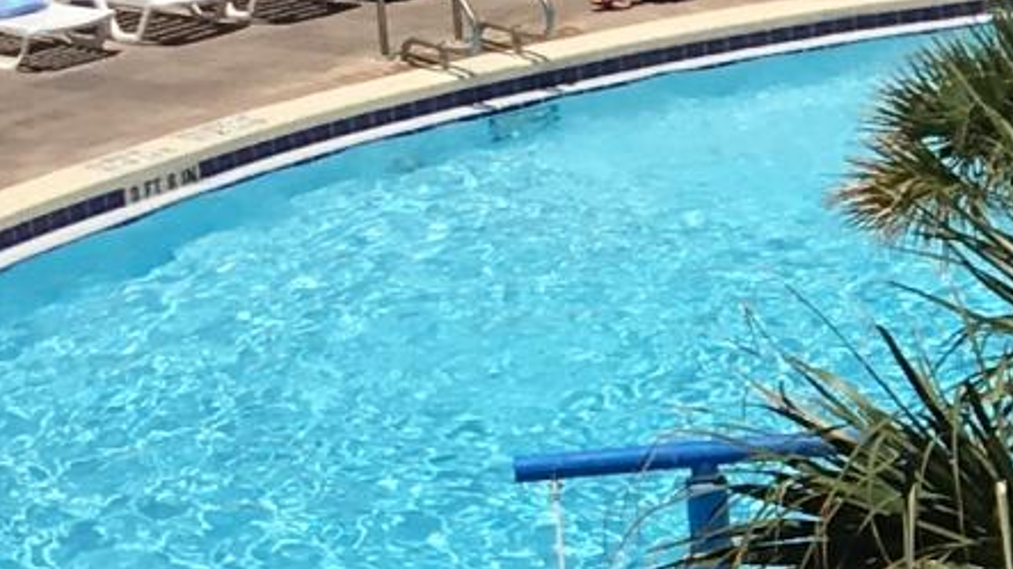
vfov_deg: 5.7
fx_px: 5747
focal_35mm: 214
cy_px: 347
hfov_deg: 8.8
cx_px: 2678
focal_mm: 4.15
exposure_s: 1/2849
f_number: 2.2
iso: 25
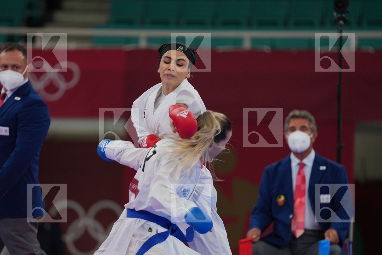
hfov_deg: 6.9
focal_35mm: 300
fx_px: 3183
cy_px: 128
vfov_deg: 4.6
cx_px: 191
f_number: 2.8
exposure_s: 1/1000
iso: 500
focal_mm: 200
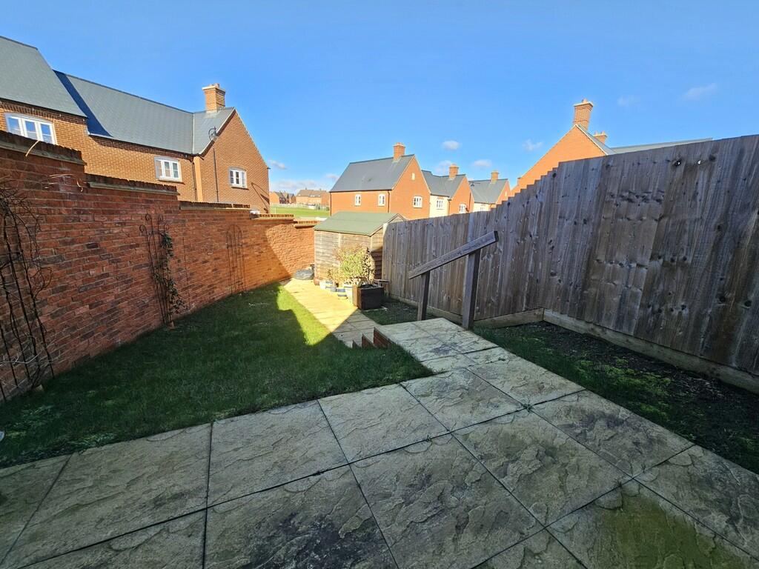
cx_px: 380
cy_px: 284
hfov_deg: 106.2
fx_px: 285
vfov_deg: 89.9
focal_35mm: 13
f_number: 2.2
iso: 64
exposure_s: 1/769
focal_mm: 2.2
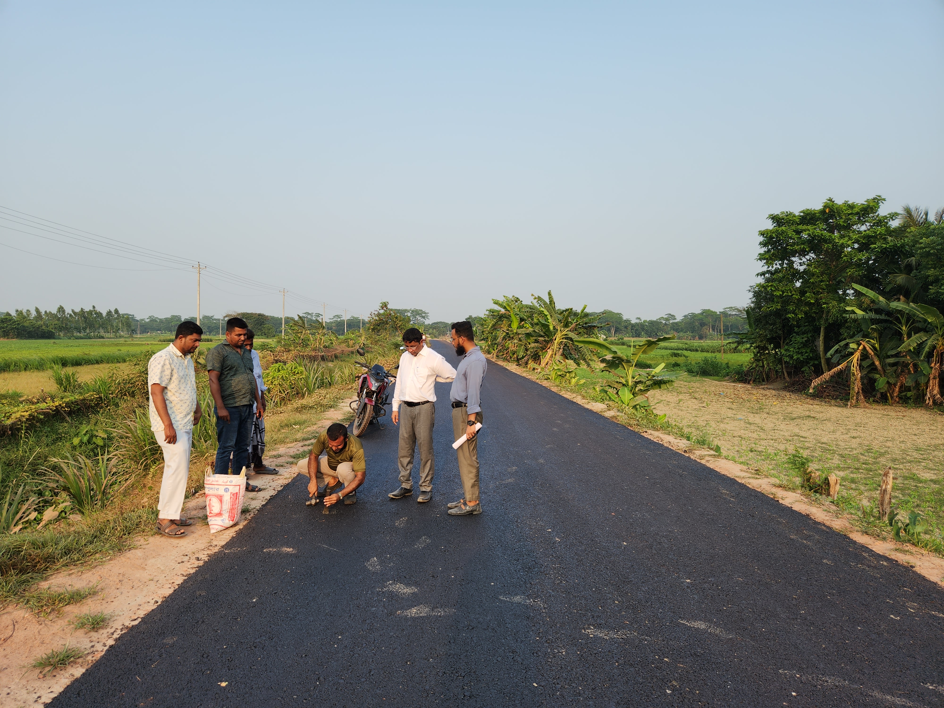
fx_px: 627
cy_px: 354
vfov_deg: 58.9
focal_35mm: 23
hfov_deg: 73.9
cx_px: 472
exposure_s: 1/544
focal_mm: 5.4
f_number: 1.8
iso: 20
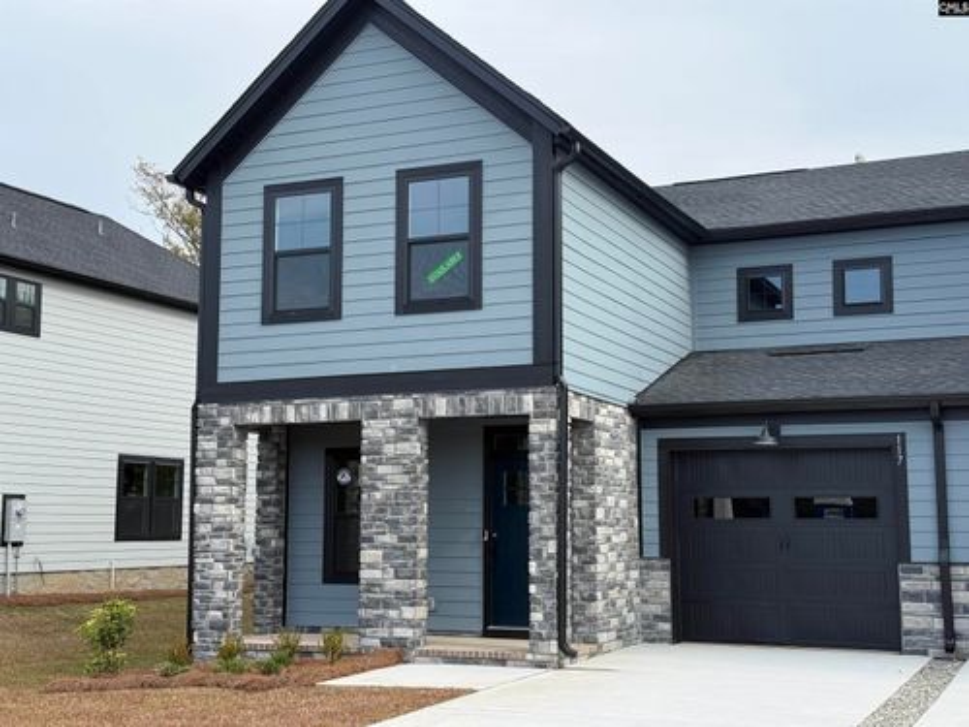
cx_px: 484
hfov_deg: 39.7
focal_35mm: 48
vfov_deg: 30.3
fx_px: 1344
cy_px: 364
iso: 80
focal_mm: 6.76
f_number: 1.78
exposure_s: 1/2577
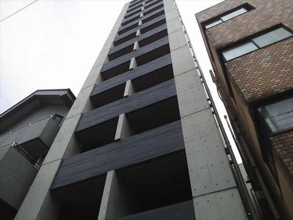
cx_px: 146
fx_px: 229
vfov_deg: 51.4
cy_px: 110
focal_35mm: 27
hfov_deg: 65.3
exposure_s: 1/1000
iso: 73
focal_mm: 2.87
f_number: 2.4
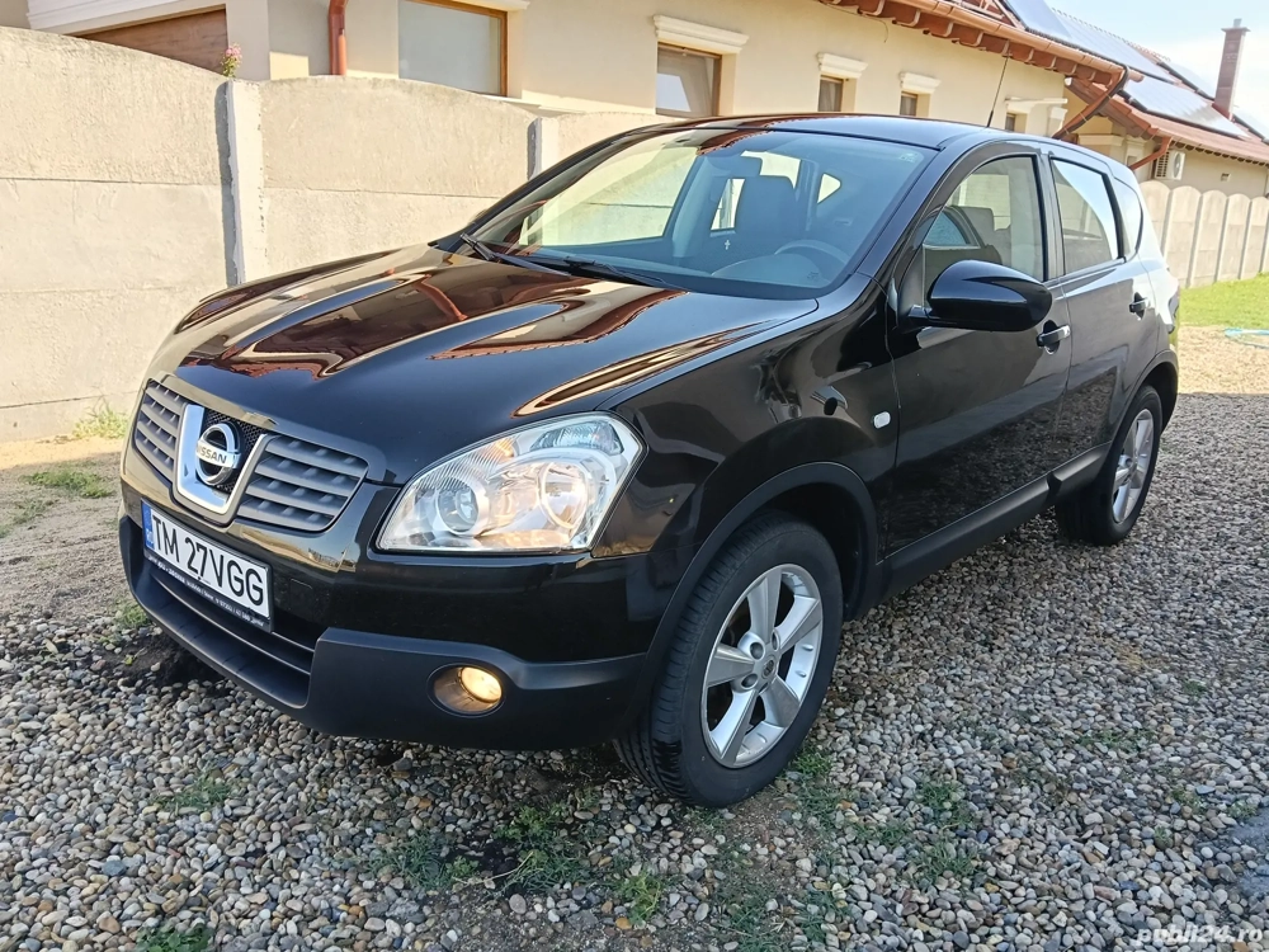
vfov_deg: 51.4
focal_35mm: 27
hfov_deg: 65.3
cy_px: 476
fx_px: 990
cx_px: 634
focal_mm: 3.98
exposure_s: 1/131
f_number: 1.8
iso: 50
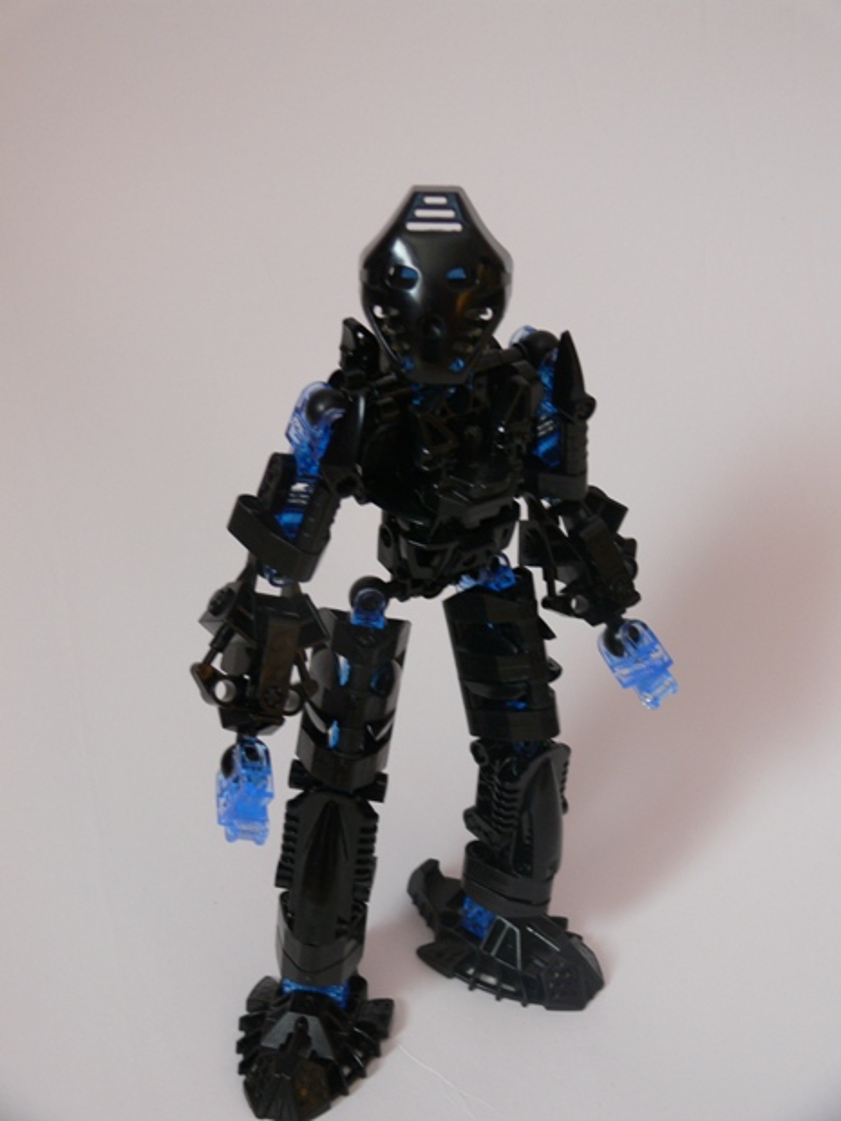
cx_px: 420
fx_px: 1879
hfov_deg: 25.2
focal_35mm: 58
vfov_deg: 33.2
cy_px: 560
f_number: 3.2
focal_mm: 12.2
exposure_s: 1/30
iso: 125
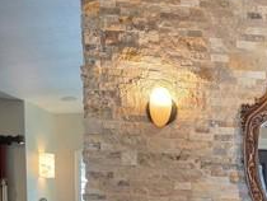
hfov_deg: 24.9
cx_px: 323
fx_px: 541
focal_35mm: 70
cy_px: 251
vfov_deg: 19.6
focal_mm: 6.3
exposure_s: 1/120
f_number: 1.7
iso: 200
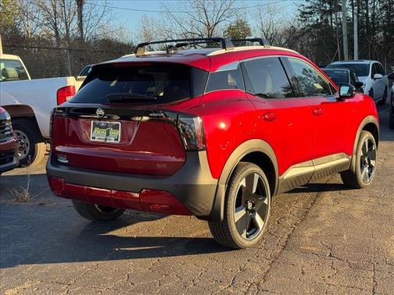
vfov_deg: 30.3
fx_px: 546
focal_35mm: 48
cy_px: 148
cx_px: 197
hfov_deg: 39.7
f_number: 1.78
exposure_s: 1/651
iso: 64
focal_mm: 6.76
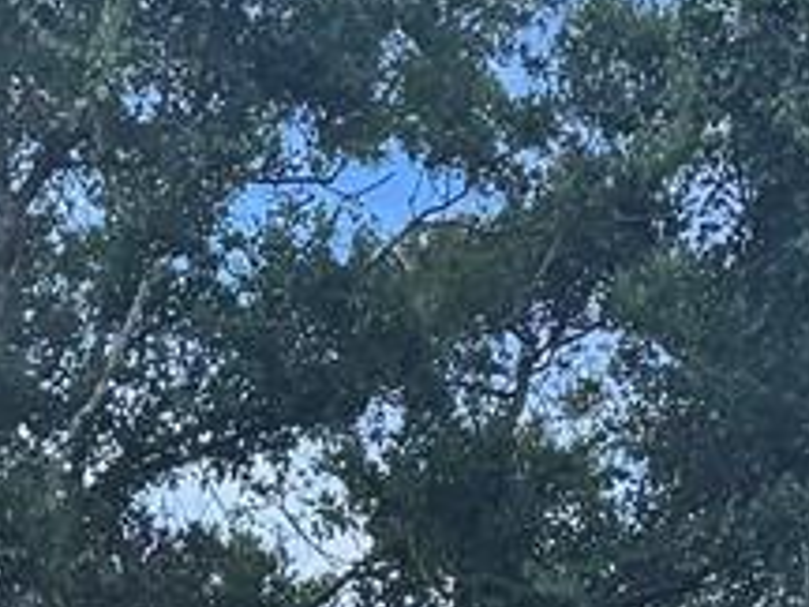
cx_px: 1124
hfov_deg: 10.8
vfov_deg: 7.3
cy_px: 1862
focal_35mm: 178
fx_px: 4160
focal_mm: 6.76
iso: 80
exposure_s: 1/1395
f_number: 1.78
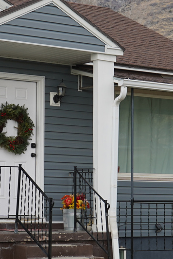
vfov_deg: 17.2
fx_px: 857
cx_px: 44
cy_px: 125
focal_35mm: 119
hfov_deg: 11.5
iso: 100
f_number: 4.5
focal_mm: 31
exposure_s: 1/80
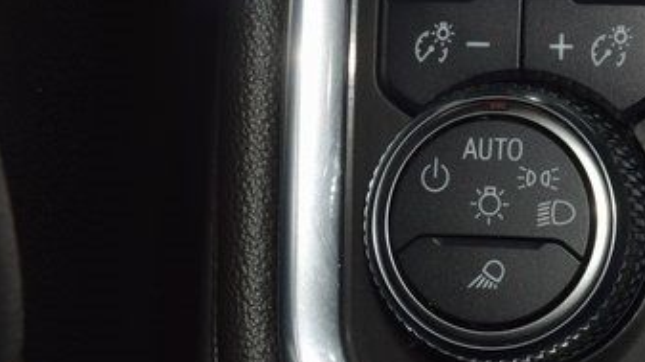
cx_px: 440
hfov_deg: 10.3
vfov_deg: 5.8
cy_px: 217
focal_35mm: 209
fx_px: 3572
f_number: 8
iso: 100
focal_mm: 70
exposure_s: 1/125
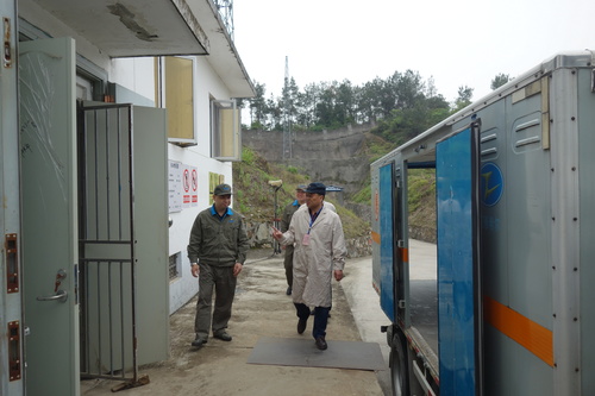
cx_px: 298
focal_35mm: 28
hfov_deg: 65.5
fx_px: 463
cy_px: 198
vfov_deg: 46.4
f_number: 3.5
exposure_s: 1/100
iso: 125
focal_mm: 10.4
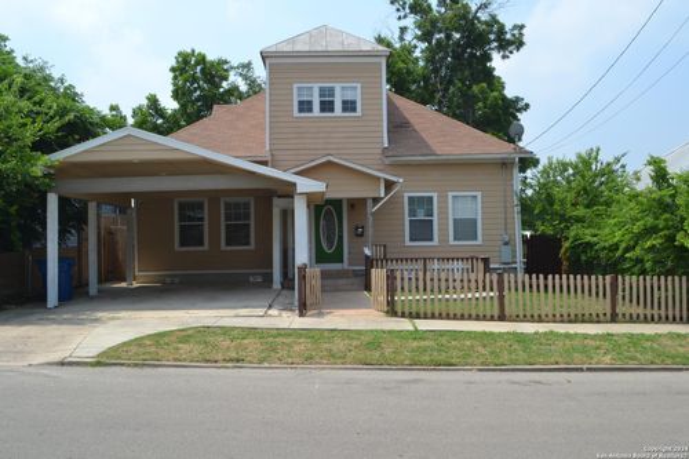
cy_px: 230
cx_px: 344
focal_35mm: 33
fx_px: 631
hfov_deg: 57.2
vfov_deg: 39.9
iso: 100
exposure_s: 1/250
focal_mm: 22
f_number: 8
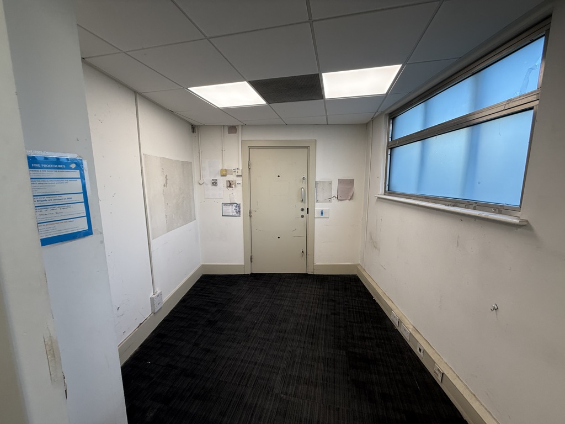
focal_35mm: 14
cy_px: 212
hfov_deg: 102.1
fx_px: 229
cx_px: 282
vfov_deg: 85.7
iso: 80
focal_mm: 2.22
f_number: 2.2
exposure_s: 1/100
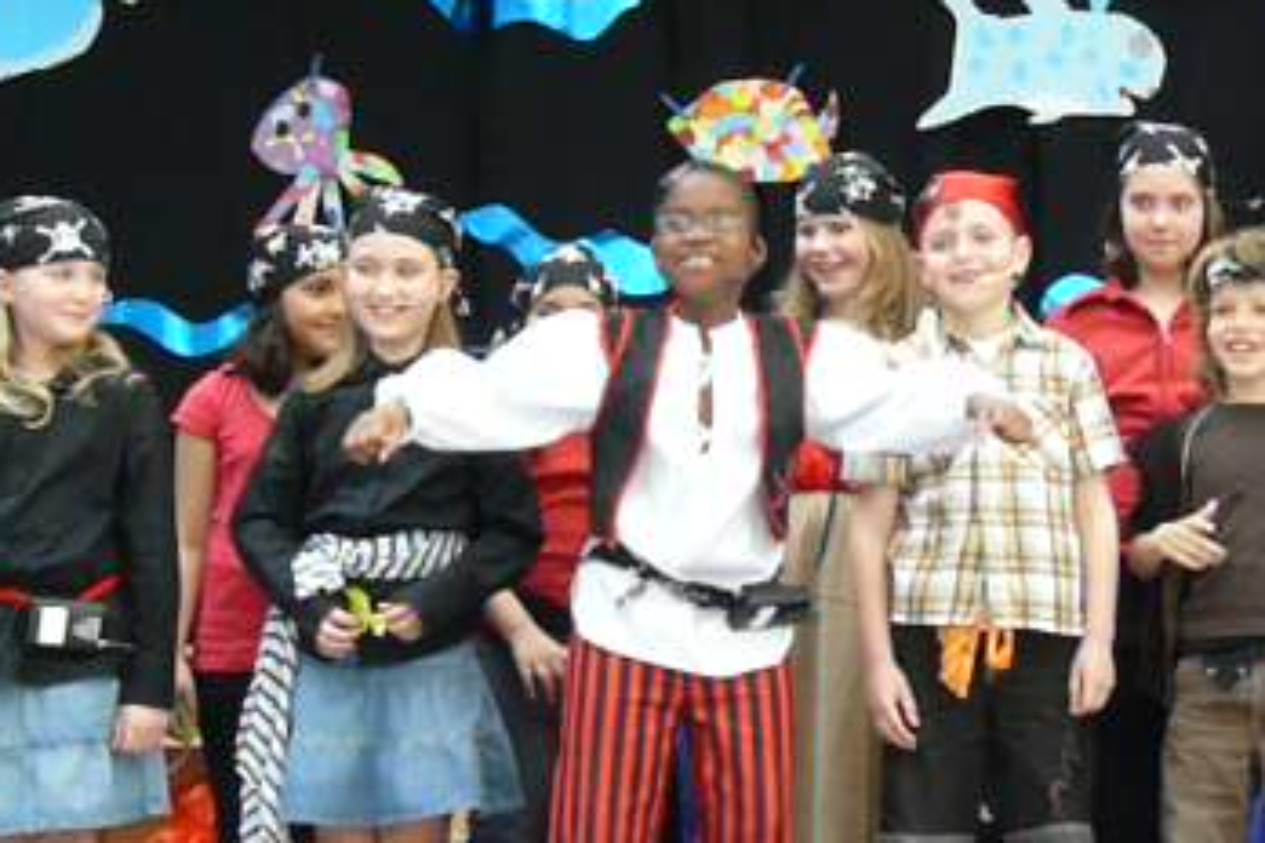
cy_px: 320
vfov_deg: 12.3
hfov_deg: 18.3
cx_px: 1003
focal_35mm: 111
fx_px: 3900
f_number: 5.6
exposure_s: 1/40
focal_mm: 9.6
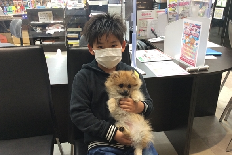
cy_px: 84
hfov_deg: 55.8
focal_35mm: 34
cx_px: 118
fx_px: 219
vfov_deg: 38.9
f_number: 2.4
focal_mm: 3.3
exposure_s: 1/24
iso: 64
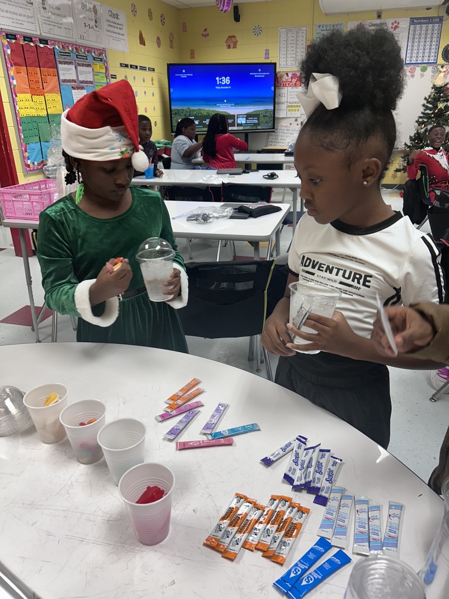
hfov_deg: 53.1
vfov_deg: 67.3
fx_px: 450
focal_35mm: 26
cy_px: 300
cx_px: 224
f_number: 1.5
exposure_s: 1/120
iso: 100
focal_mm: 5.7
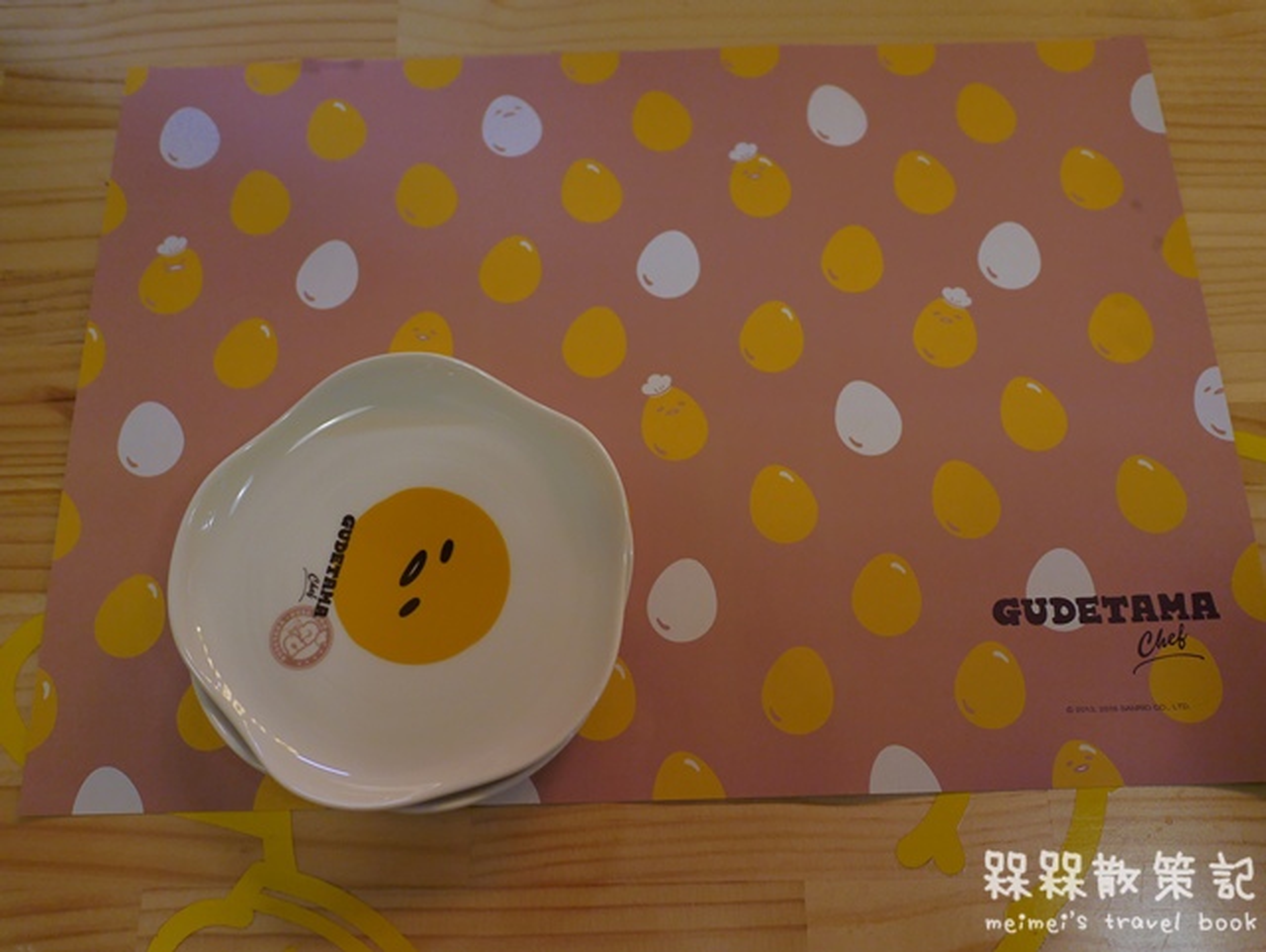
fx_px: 1098
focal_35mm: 30
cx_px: 633
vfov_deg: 46.9
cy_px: 476
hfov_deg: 59.9
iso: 200
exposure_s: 1/125
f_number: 1.7
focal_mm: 15
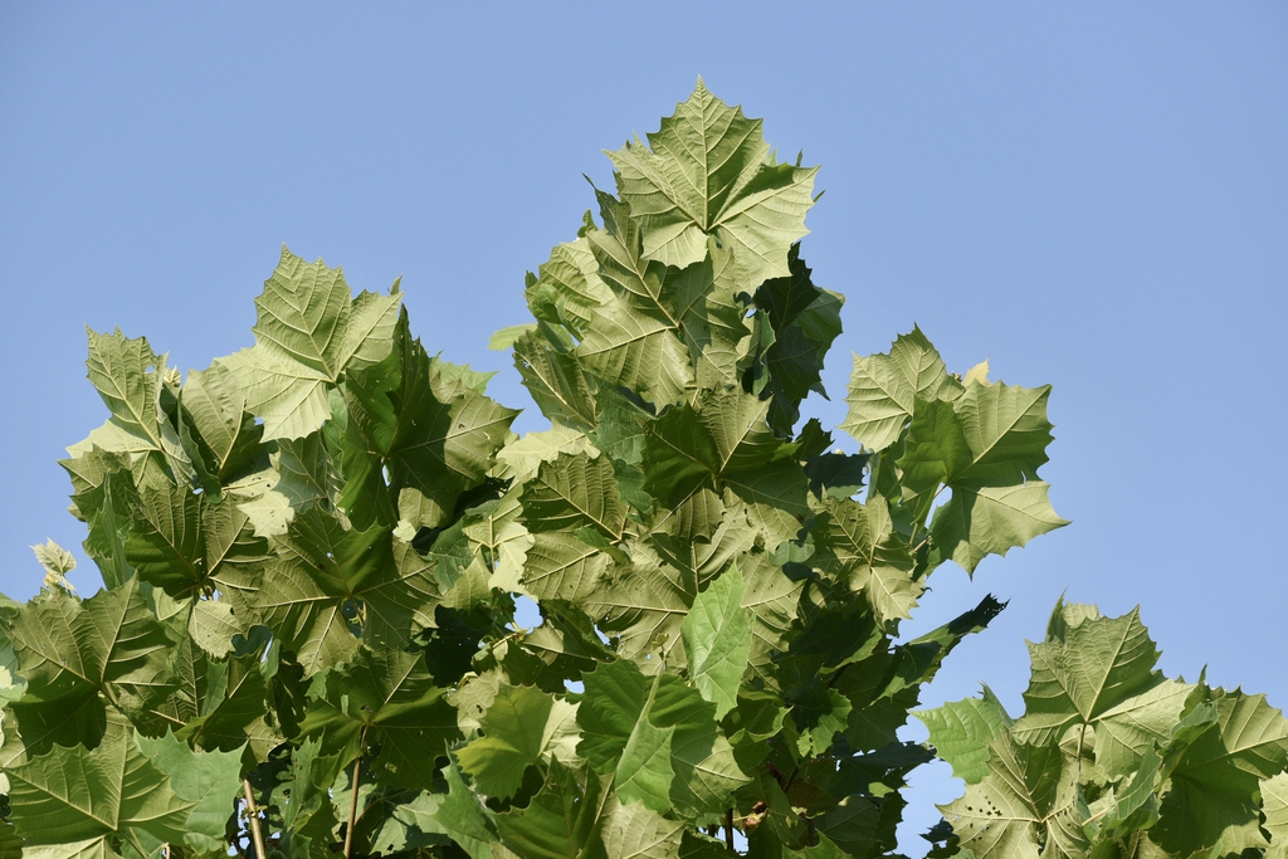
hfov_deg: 13.4
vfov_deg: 9.0
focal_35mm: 153
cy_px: 430
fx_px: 5474
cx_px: 644
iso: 640
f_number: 6.3
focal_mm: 102
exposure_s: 1/3200
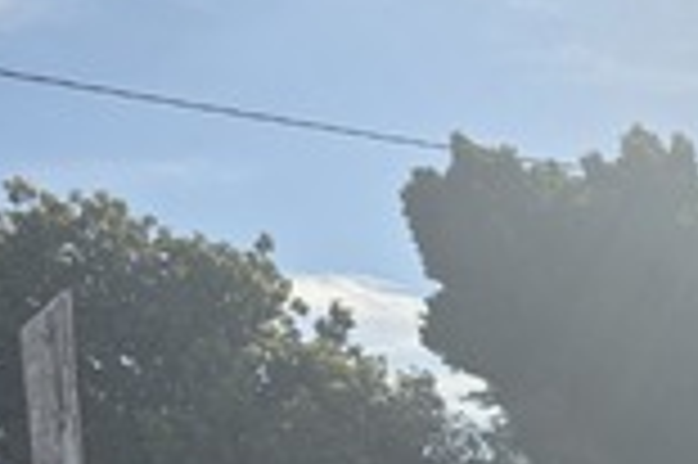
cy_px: 869
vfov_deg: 14.0
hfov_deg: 18.9
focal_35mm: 85
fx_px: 1646
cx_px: 1223
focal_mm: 6.3
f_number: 1.7
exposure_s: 1/7944
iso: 64
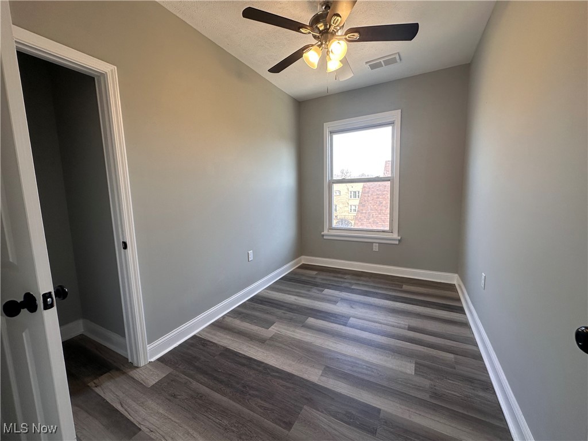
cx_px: 294
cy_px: 220
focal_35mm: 14
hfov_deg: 102.1
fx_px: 238
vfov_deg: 85.7
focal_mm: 2.22
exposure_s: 1/120
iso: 80
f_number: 2.2
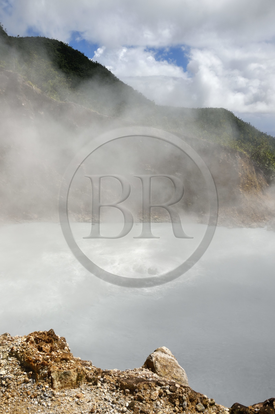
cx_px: 138
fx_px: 459
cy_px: 207
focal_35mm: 40
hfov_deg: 33.4
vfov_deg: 48.5
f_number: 20
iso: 200
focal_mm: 40
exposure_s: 1/250
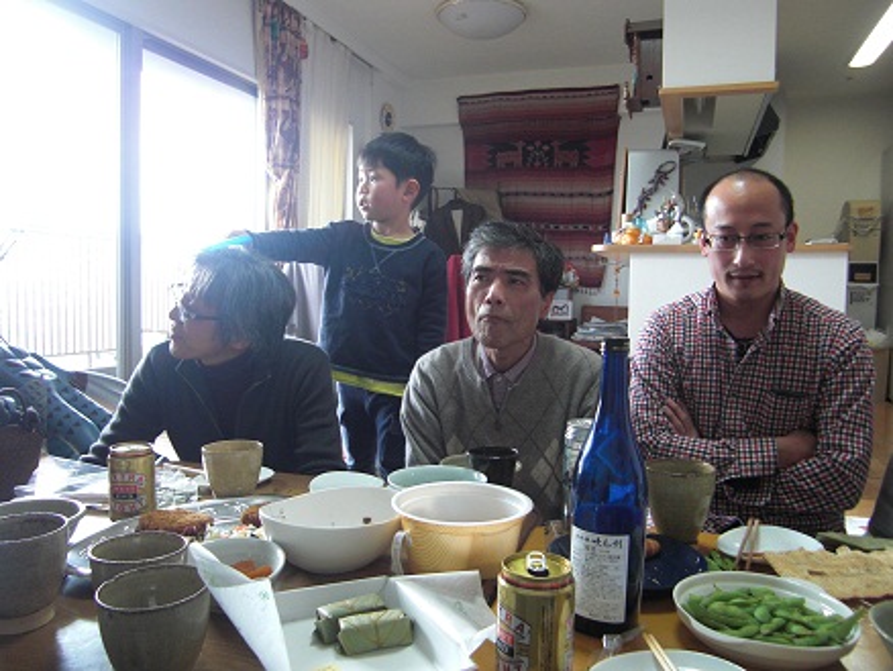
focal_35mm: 28
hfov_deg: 63.4
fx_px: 723
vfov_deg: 49.8
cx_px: 446
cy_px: 336
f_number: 2.6
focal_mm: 4.9
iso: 200
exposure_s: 1/50
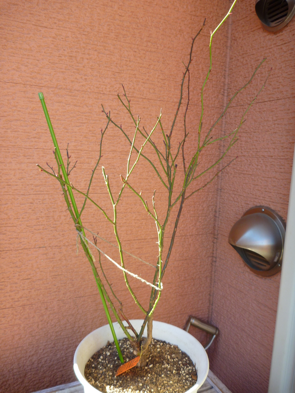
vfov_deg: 63.4
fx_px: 318
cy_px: 196
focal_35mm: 28
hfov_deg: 49.7
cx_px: 148
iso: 80
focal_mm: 4.9
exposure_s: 1/60
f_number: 3.3
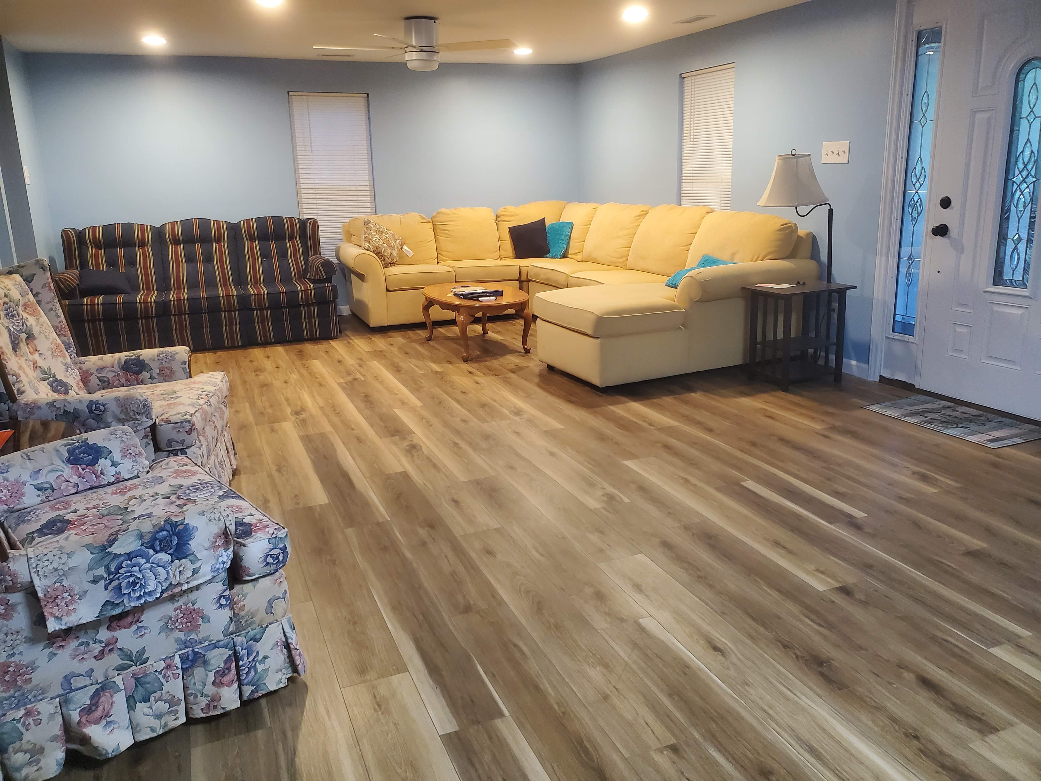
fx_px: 782
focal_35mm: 26
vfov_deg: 53.1
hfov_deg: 67.3
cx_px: 520
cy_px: 390
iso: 500
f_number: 2.4
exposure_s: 1/40
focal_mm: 4.3
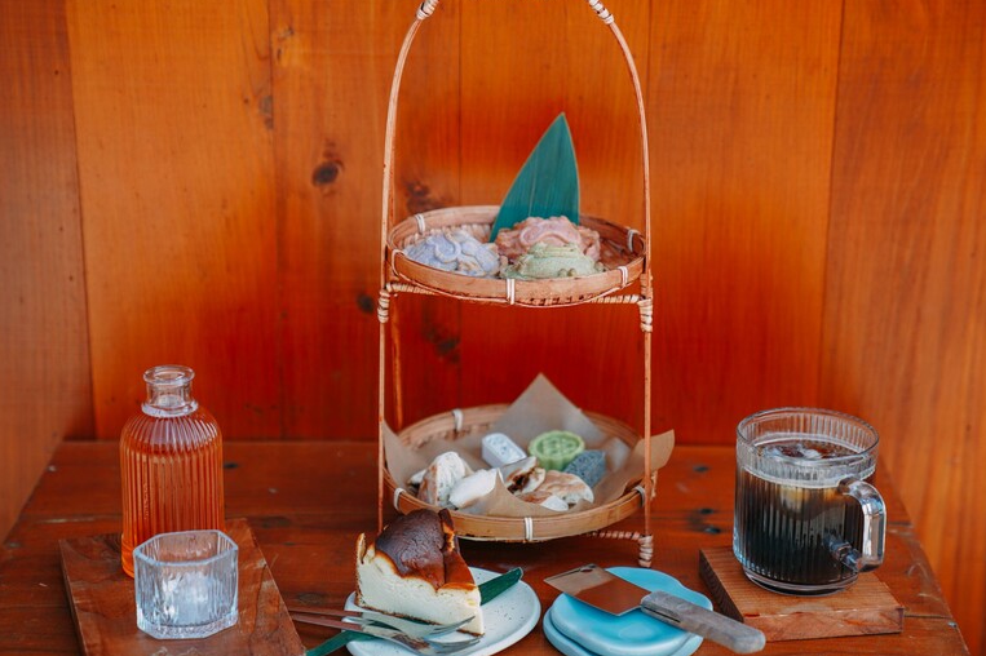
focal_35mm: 78
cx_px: 518
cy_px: 316
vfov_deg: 17.5
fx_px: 2135
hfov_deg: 26.0
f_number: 3.2
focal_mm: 70
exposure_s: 1/250
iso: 100
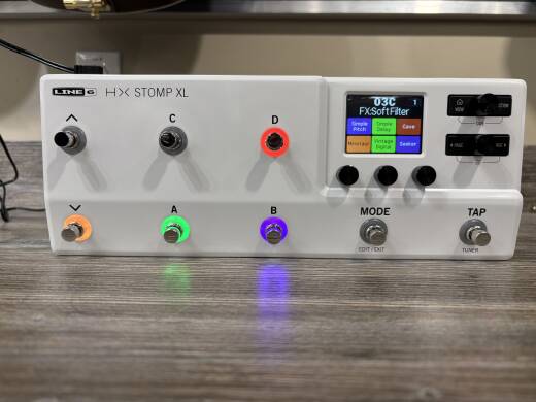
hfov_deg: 67.3
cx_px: 268
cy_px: 201
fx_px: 403
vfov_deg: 53.1
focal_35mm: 26
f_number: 1.6
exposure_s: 1/120
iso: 64
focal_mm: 5.96
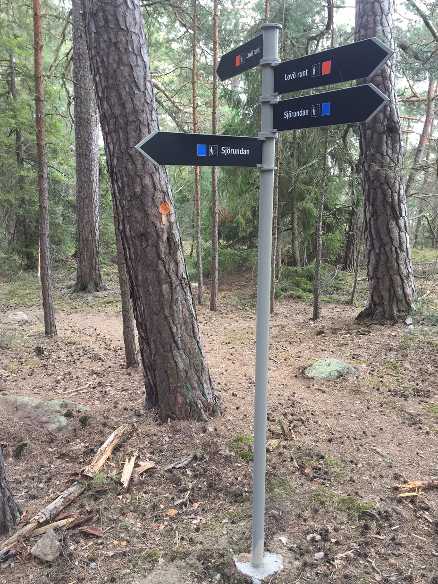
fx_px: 506
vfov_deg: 60.0
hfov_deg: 46.8
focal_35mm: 30
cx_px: 221
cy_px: 293
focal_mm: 4.15
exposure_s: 1/33
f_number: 2.2
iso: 32
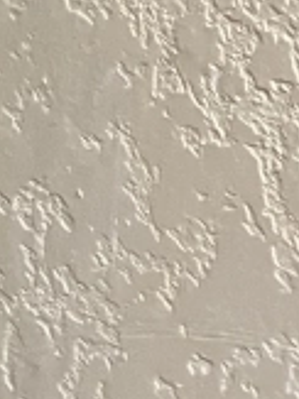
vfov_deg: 11.3
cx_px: -409
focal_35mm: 172
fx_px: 1983
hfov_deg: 8.0
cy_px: -93
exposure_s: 1/50
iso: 500
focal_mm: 4.2
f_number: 1.6
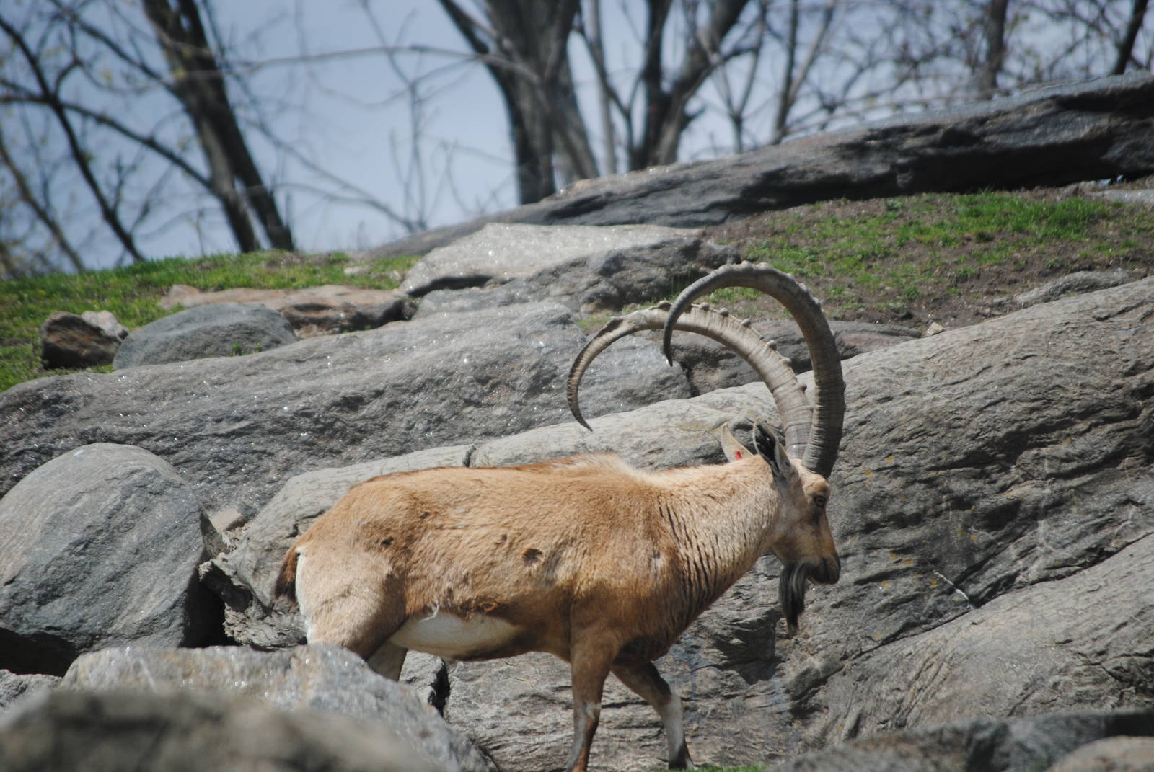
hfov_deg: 6.9
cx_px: 577
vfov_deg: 4.6
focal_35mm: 300
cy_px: 386
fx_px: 9628
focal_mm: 200
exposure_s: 1/1000
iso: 200
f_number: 5.6
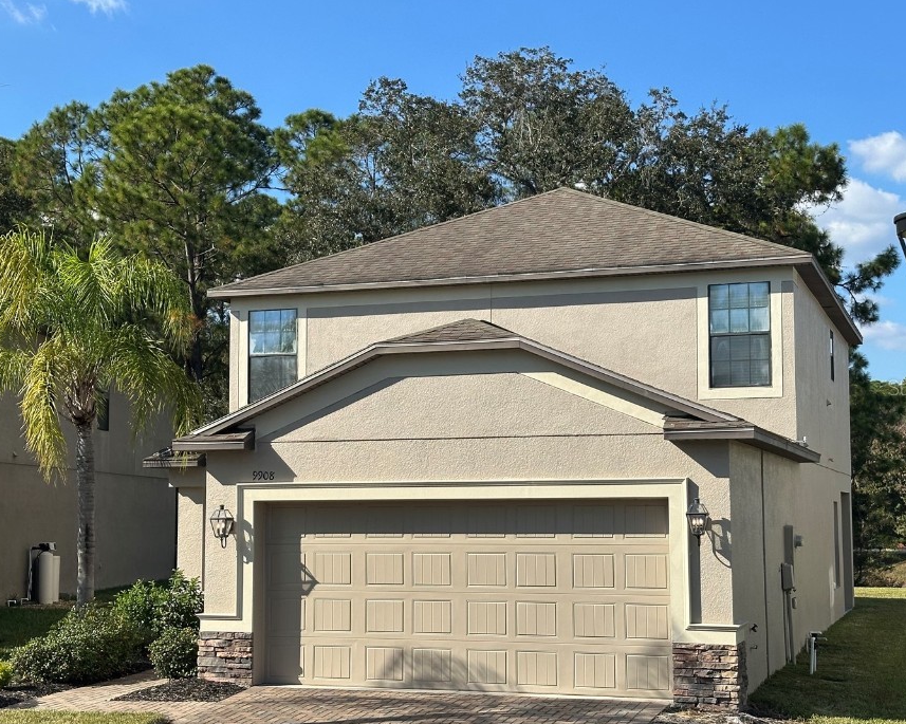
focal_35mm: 56
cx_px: 446
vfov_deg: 27.1
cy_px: 387
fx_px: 1501
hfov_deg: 33.6
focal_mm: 6.86
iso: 64
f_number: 1.78
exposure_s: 1/3876
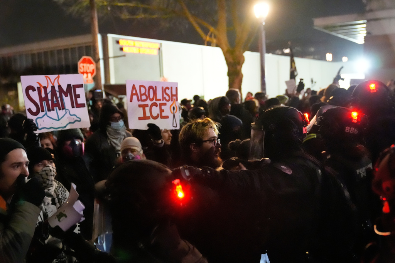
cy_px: 132
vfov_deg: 35.1
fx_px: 417
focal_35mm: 38
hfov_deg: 50.7
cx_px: 198
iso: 20000
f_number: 2.8
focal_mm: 38
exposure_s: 1/100
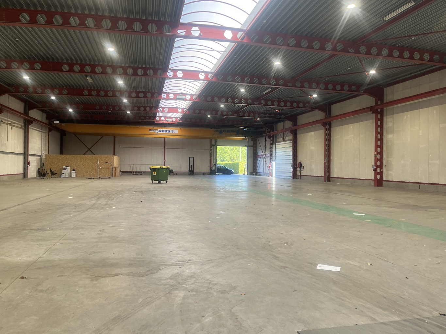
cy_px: 167
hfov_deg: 67.3
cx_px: 223
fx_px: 335
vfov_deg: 53.1
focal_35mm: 26
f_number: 1.6
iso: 64
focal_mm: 5.1
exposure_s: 1/153
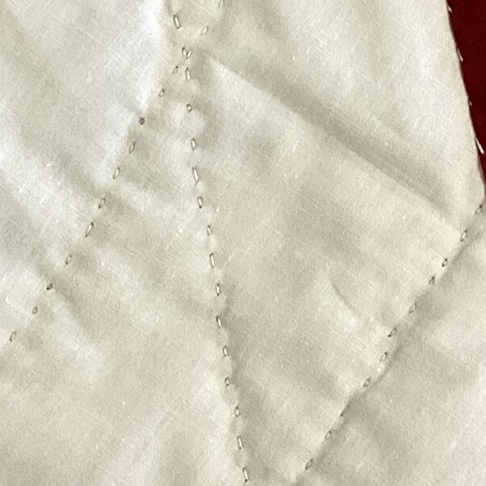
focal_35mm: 116
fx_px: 1843
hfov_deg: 15.0
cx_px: 259
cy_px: 117
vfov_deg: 15.0
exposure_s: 1/60
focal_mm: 3.3
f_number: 2.4
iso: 125
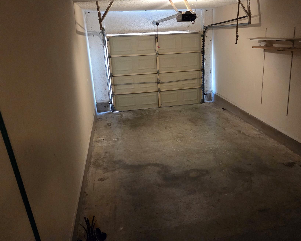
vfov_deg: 51.3
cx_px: 165
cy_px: 101
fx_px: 249
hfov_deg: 62.1
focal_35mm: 28
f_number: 1.8
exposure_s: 1/120
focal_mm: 5.4
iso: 2000
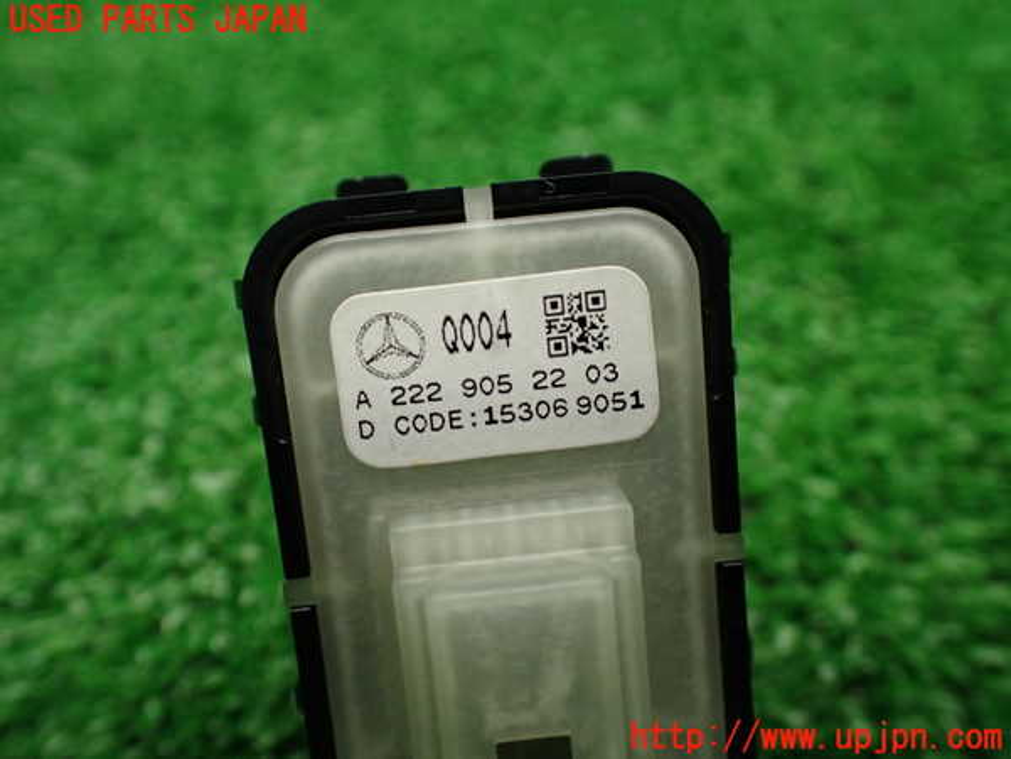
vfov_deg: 46.8
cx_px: 506
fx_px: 876
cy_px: 380
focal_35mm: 30
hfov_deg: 60.0
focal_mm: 5.4
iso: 400
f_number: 2.3
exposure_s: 1/125
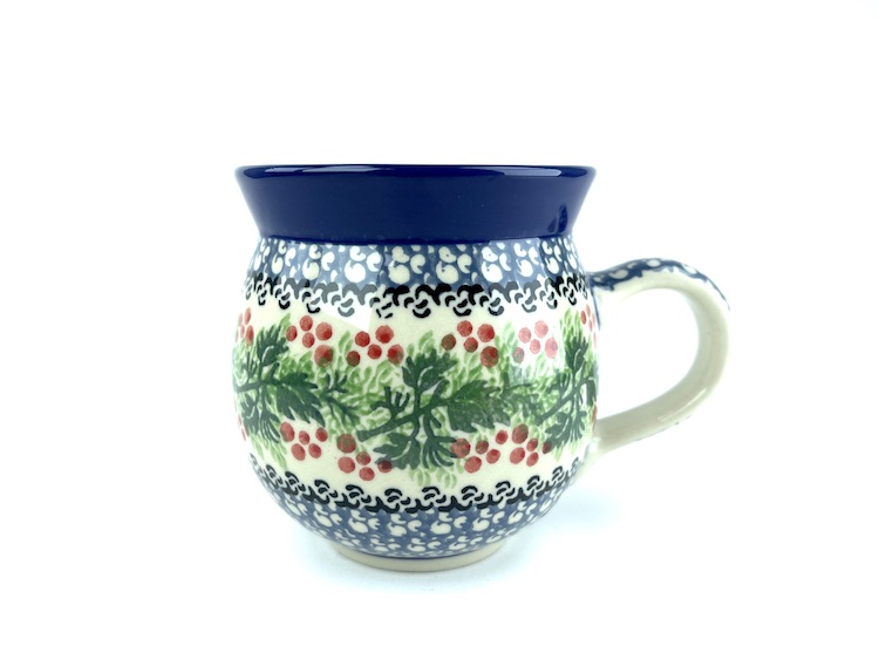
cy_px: 330
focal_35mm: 26
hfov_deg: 67.3
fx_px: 660
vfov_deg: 53.0
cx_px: 440
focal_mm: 5.1
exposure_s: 1/478
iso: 32
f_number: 1.6
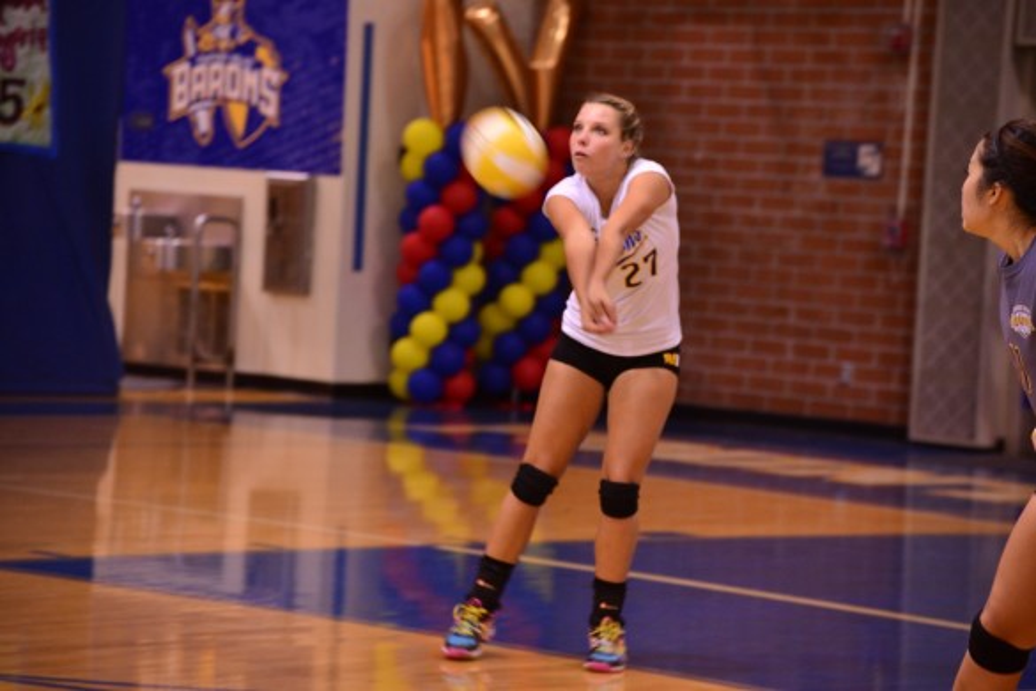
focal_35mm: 145
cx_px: 518
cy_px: 346
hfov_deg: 14.2
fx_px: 4172
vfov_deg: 9.5
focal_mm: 145
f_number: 4.8
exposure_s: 1/160
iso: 2500
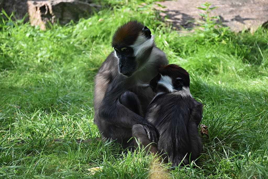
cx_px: 134
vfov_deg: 15.2
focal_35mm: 90
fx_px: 670
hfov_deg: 22.6
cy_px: 90
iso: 400
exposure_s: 1/500
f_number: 5.6
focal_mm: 60
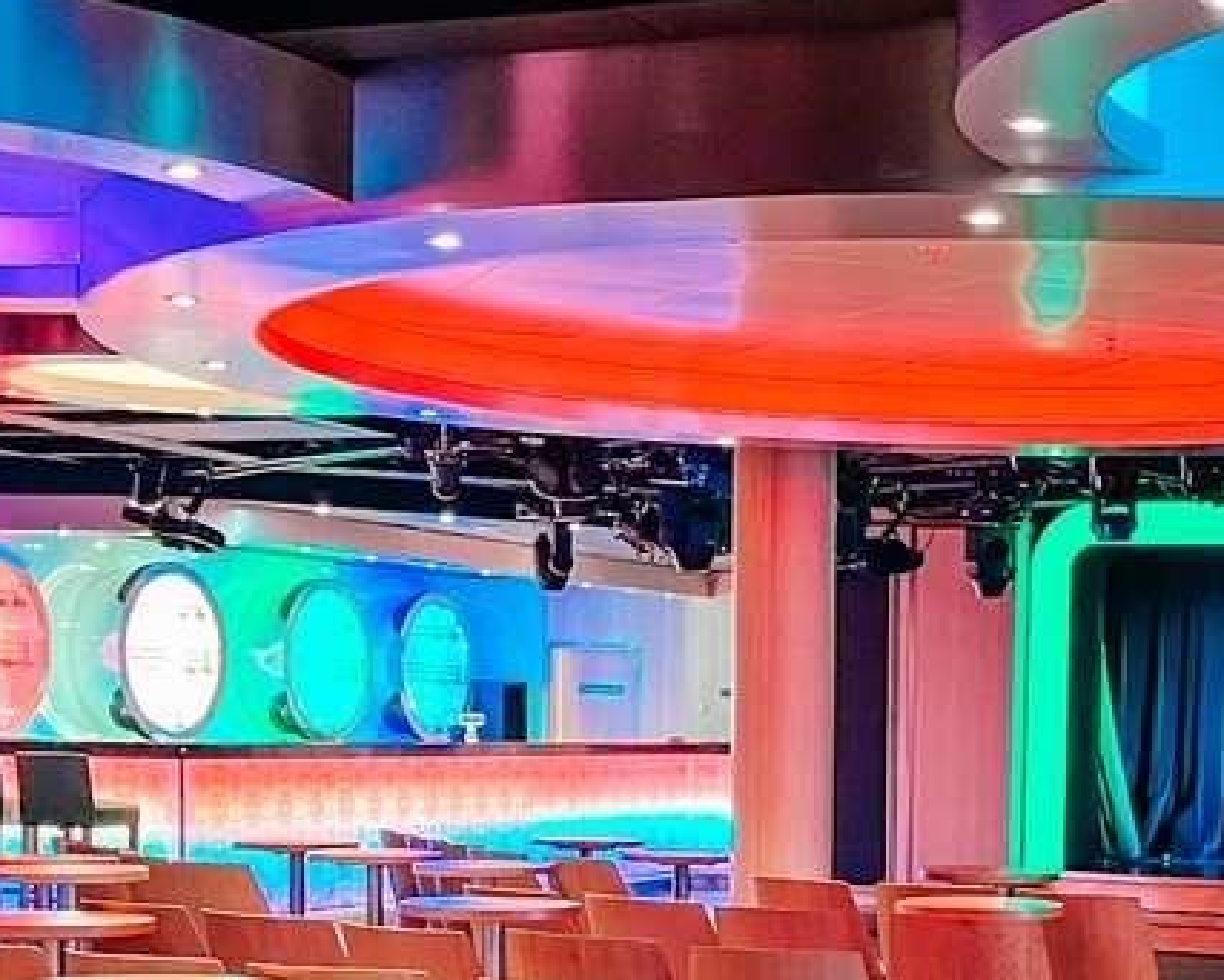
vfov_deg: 19.7
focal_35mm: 76
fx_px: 2754
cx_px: 975
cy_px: 934
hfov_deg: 24.7
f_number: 1.6
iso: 500
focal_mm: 5.1
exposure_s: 1/40
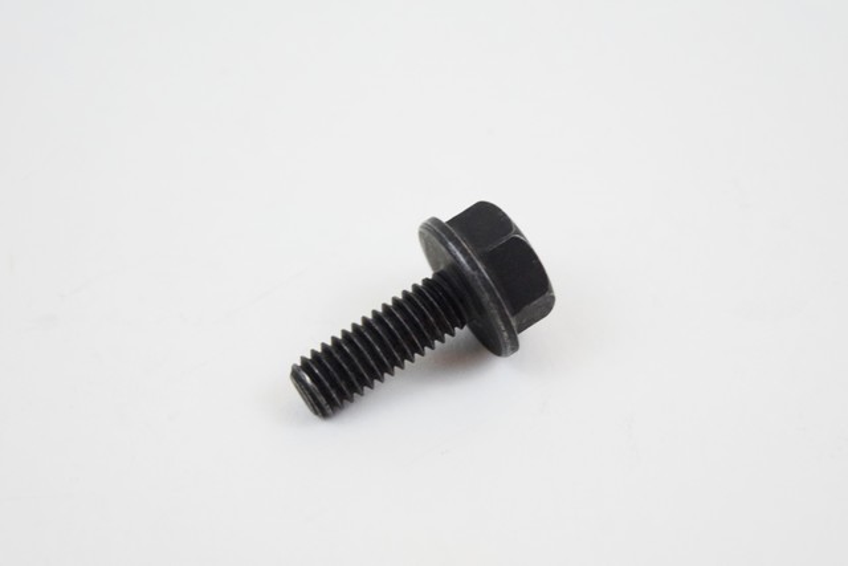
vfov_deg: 16.6
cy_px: 283
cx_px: 424
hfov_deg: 24.6
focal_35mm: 82
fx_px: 1944
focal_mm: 55
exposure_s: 1/60
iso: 1600
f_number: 5.6
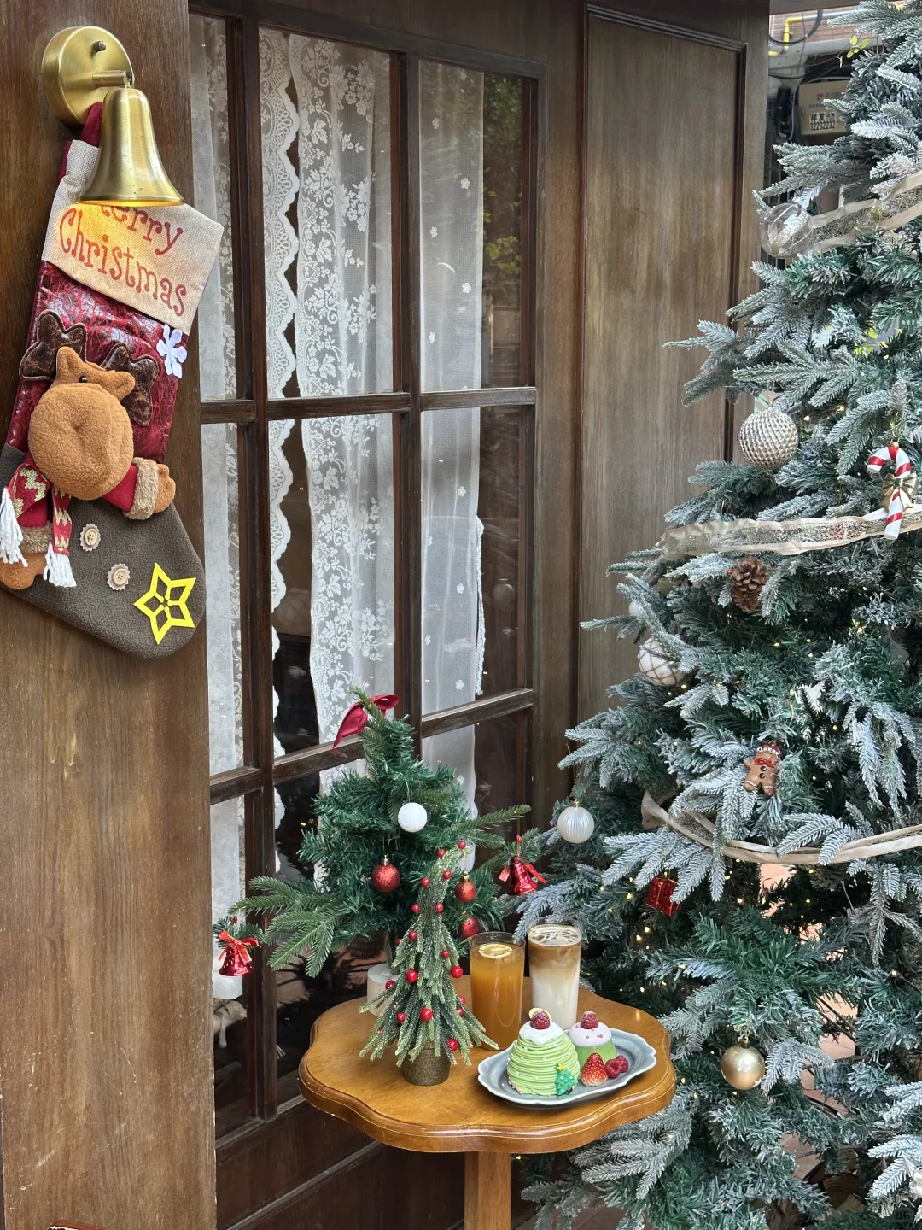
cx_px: 461
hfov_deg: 30.3
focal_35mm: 48
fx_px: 1705
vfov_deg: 39.7
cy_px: 615
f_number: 1.78
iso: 80
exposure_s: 1/50
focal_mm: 6.86
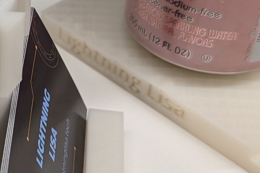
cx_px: -21
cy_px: 61
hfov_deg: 18.9
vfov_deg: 13.2
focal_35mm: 104
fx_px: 751
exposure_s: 1/23.8
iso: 121
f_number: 1.85
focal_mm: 6.81
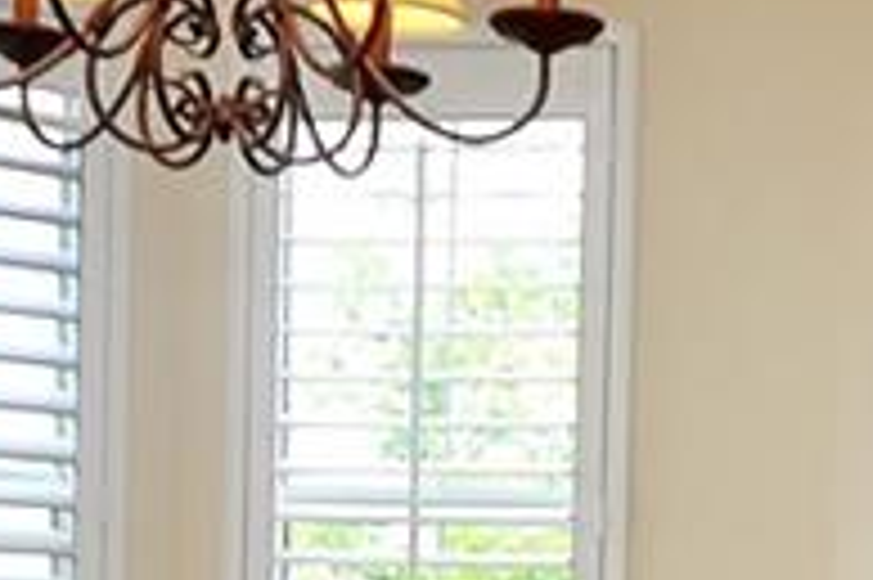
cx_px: 729
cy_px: 753
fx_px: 2302
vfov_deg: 13.8
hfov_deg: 21.2
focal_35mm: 95
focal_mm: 12
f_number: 5
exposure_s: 1/100
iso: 400
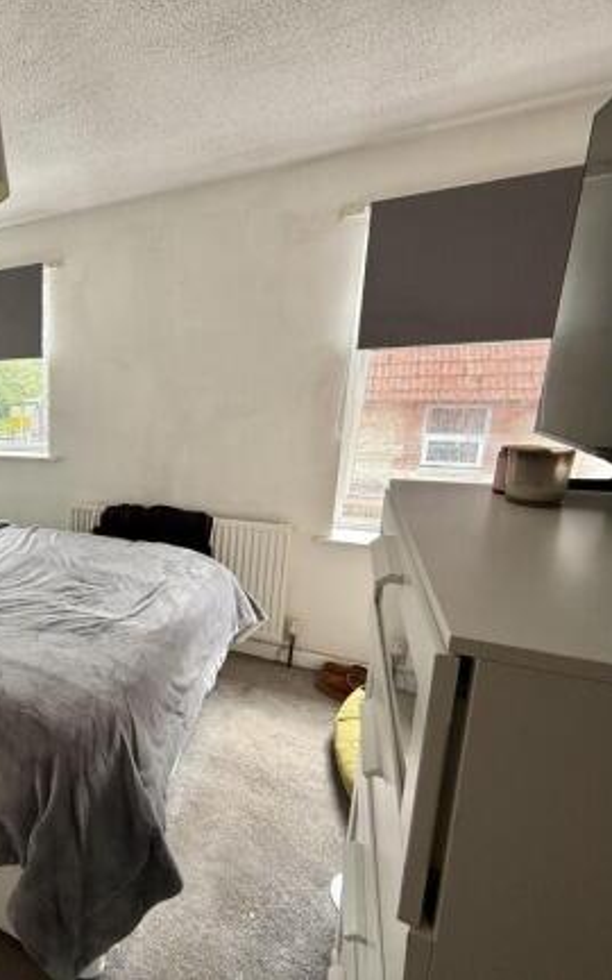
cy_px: 487
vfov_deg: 85.1
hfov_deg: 46.1
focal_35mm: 20
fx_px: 534
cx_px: -44
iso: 64
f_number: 2.2
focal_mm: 2.22
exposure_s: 1/99
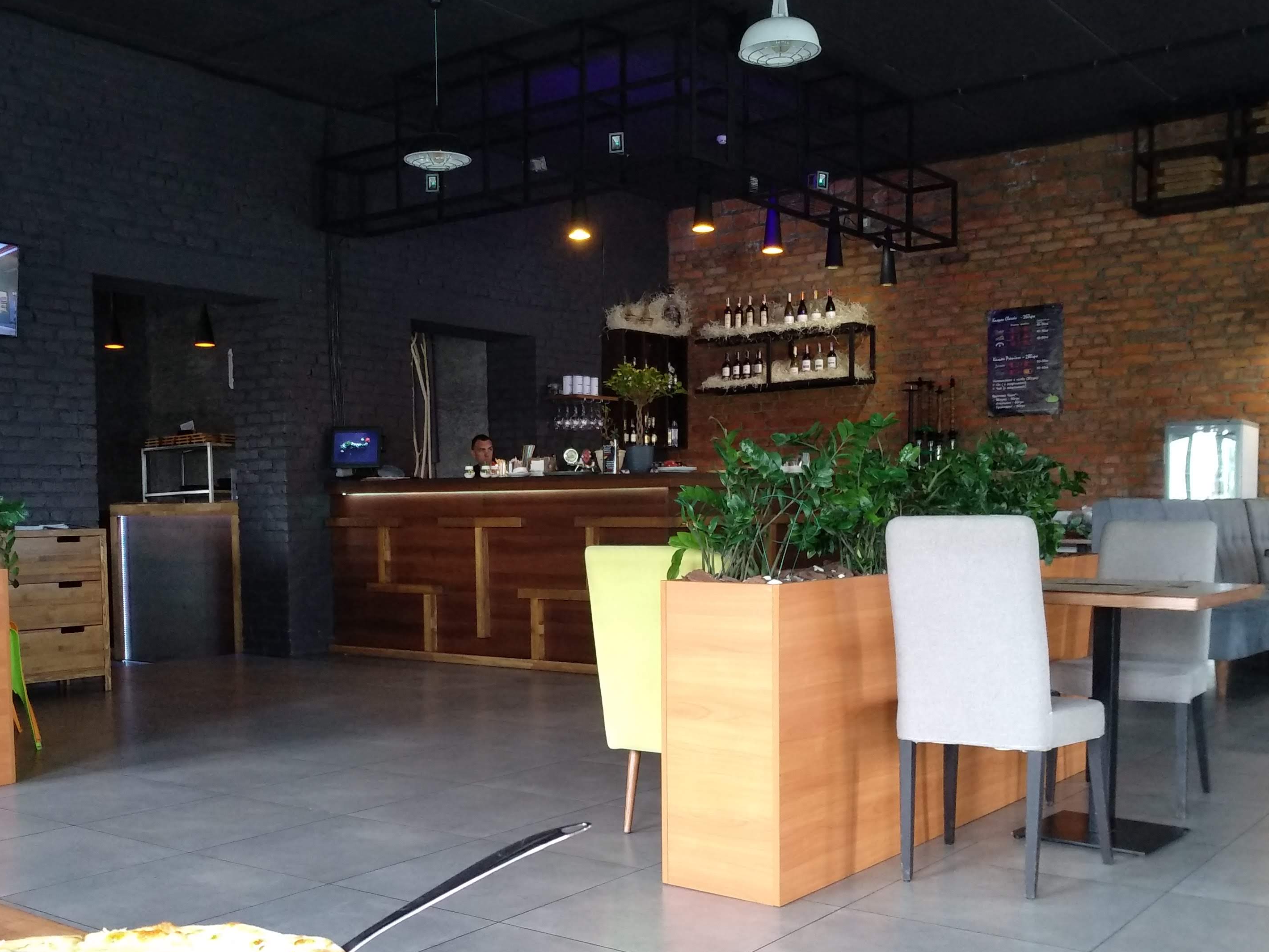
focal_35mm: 31
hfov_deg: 58.2
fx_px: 1136
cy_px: 617
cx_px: 571
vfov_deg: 44.9
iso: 640
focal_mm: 3.81
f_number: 2.2
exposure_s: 1/33
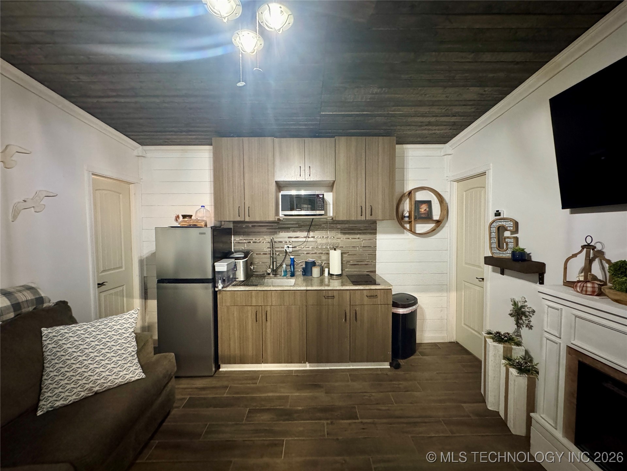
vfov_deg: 85.7
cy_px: 236
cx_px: 314
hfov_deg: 102.1
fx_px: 254
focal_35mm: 14
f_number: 2.2
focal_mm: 2.22
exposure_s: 1/40
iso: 1250
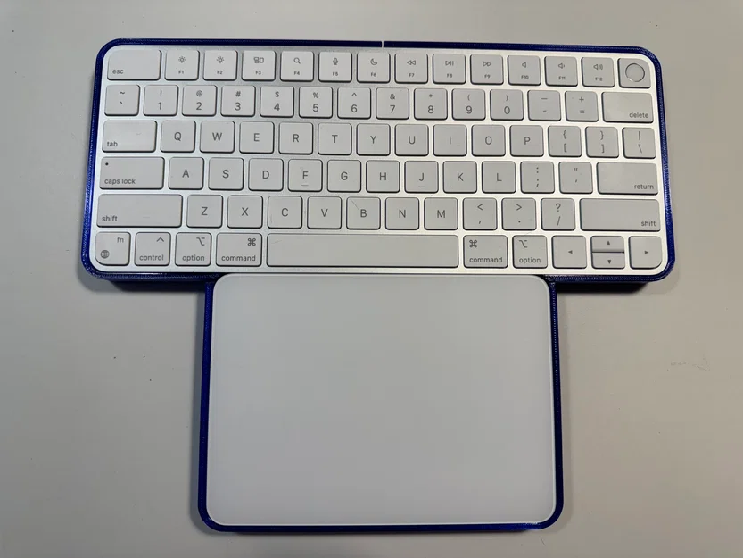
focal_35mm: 24
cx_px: 372
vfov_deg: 56.8
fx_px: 515
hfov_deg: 71.6
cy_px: 279
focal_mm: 6.86
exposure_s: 1/120
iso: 100
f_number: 1.78
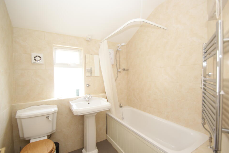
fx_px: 102
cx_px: 116
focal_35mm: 16
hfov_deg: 96.7
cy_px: 75
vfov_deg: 73.9
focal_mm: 10
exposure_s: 1/60
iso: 320
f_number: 4
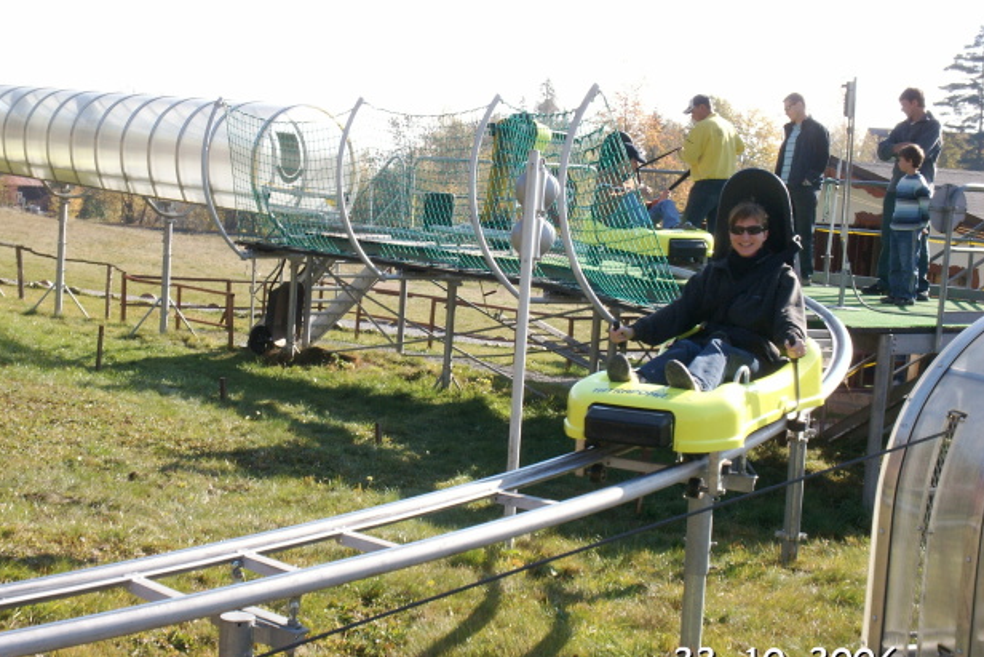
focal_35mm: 54
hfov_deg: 36.9
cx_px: 478
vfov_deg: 25.1
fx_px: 1476
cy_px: 360
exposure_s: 1/125
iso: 50
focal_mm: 10.6
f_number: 7.1
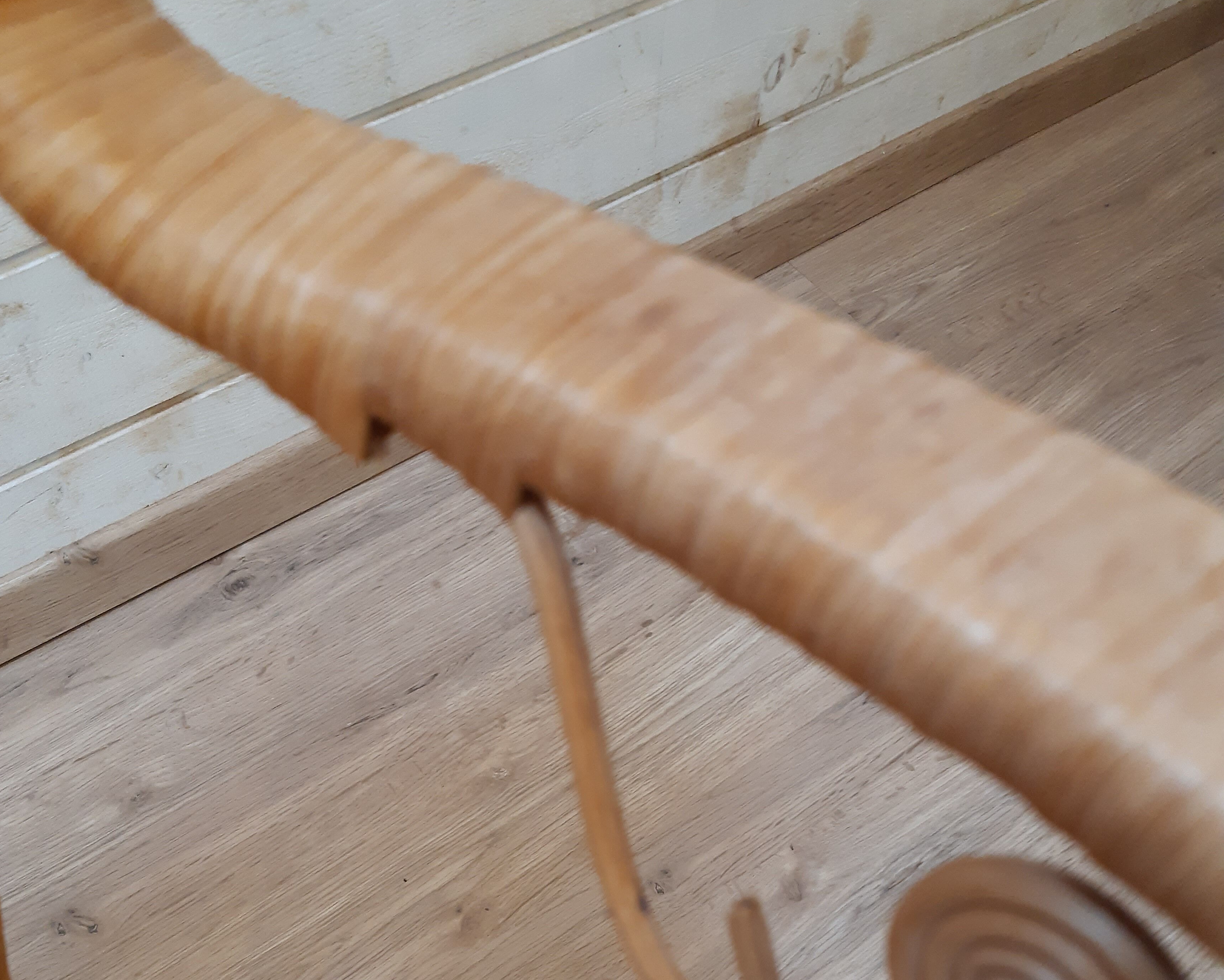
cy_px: 736
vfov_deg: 42.0
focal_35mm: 34
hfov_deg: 52.8
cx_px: 612
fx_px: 1232
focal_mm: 3.92
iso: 250
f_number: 1.7
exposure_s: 1/33
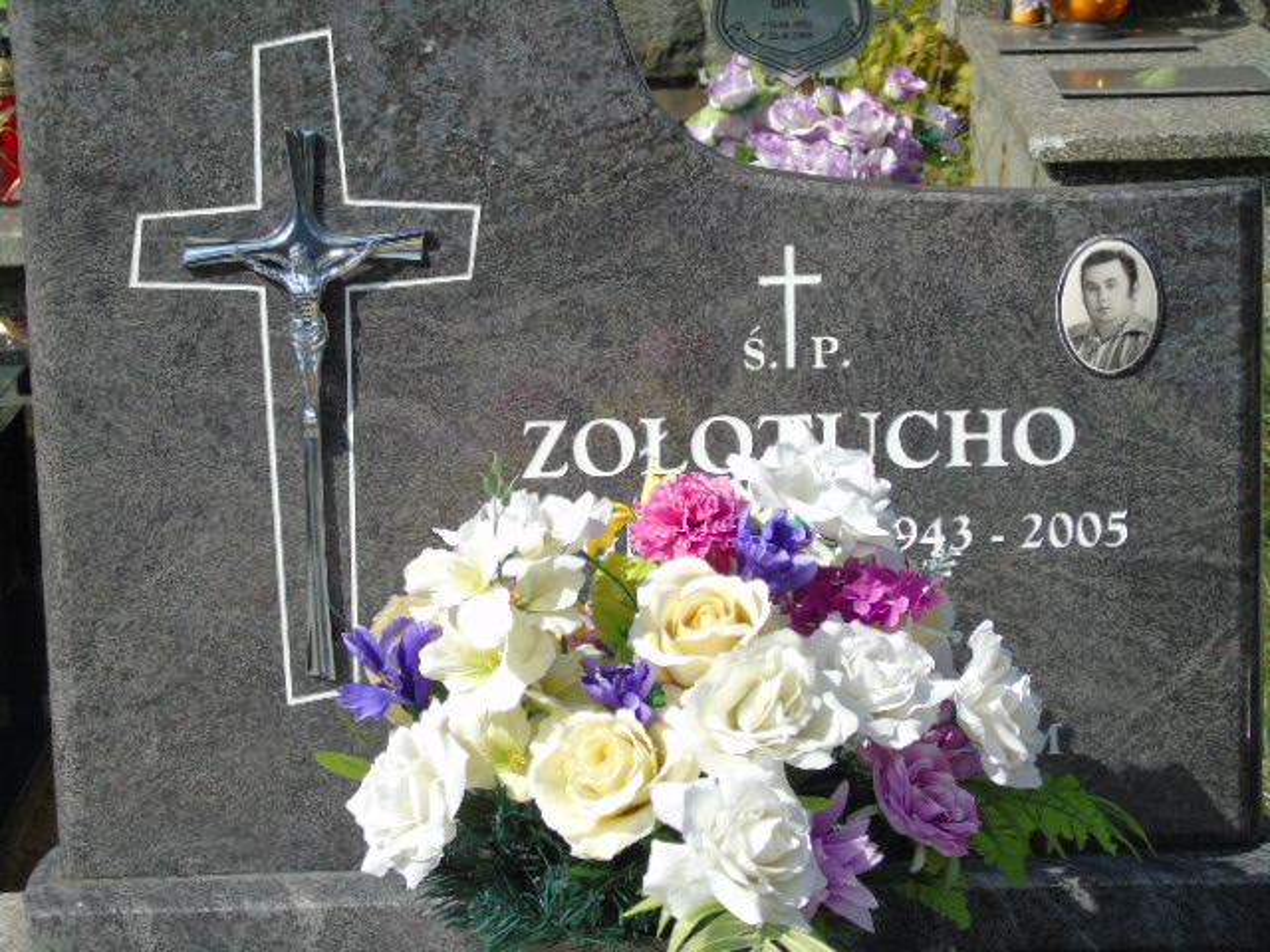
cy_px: 476
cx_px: 635
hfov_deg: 18.2
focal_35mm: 108
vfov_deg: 13.7
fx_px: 3962
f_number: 4.4
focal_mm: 19
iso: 80
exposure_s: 1/640
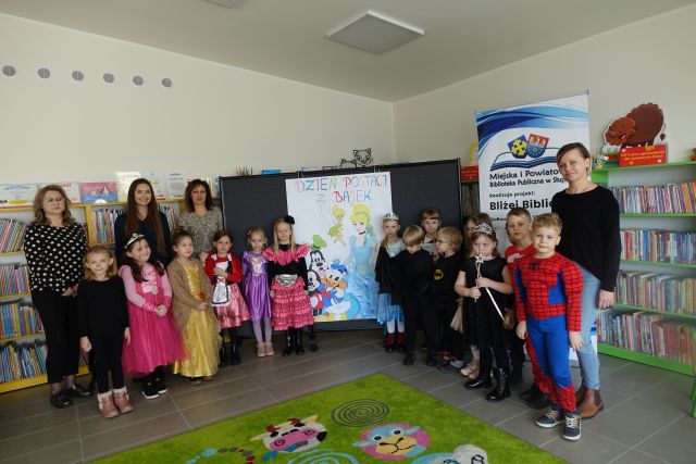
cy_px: 232
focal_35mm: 24
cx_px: 348
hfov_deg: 73.7
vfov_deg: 53.2
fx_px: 464
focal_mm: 8.8
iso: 125
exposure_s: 1/80
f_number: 2.8
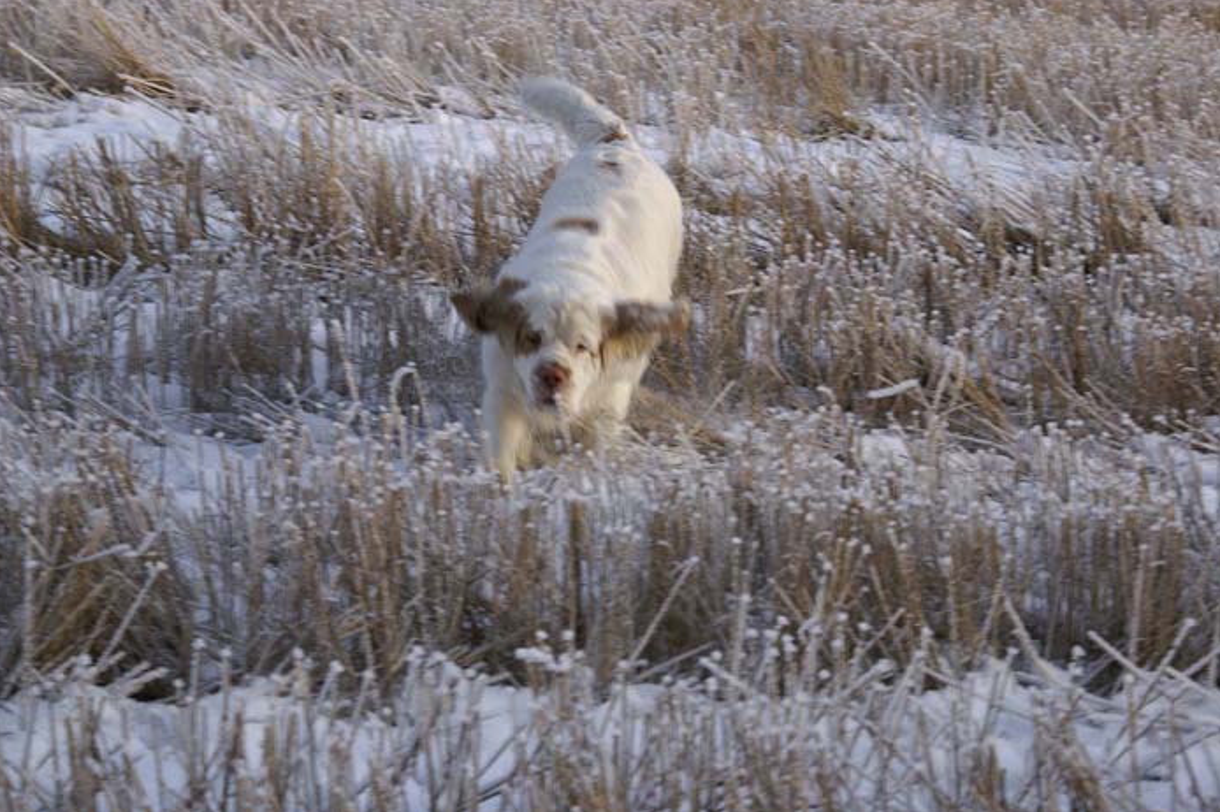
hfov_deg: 19.3
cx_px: 608
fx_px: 3590
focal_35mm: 106
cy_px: 403
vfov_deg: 12.9
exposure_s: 1/125
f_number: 5.6
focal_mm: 70
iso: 100
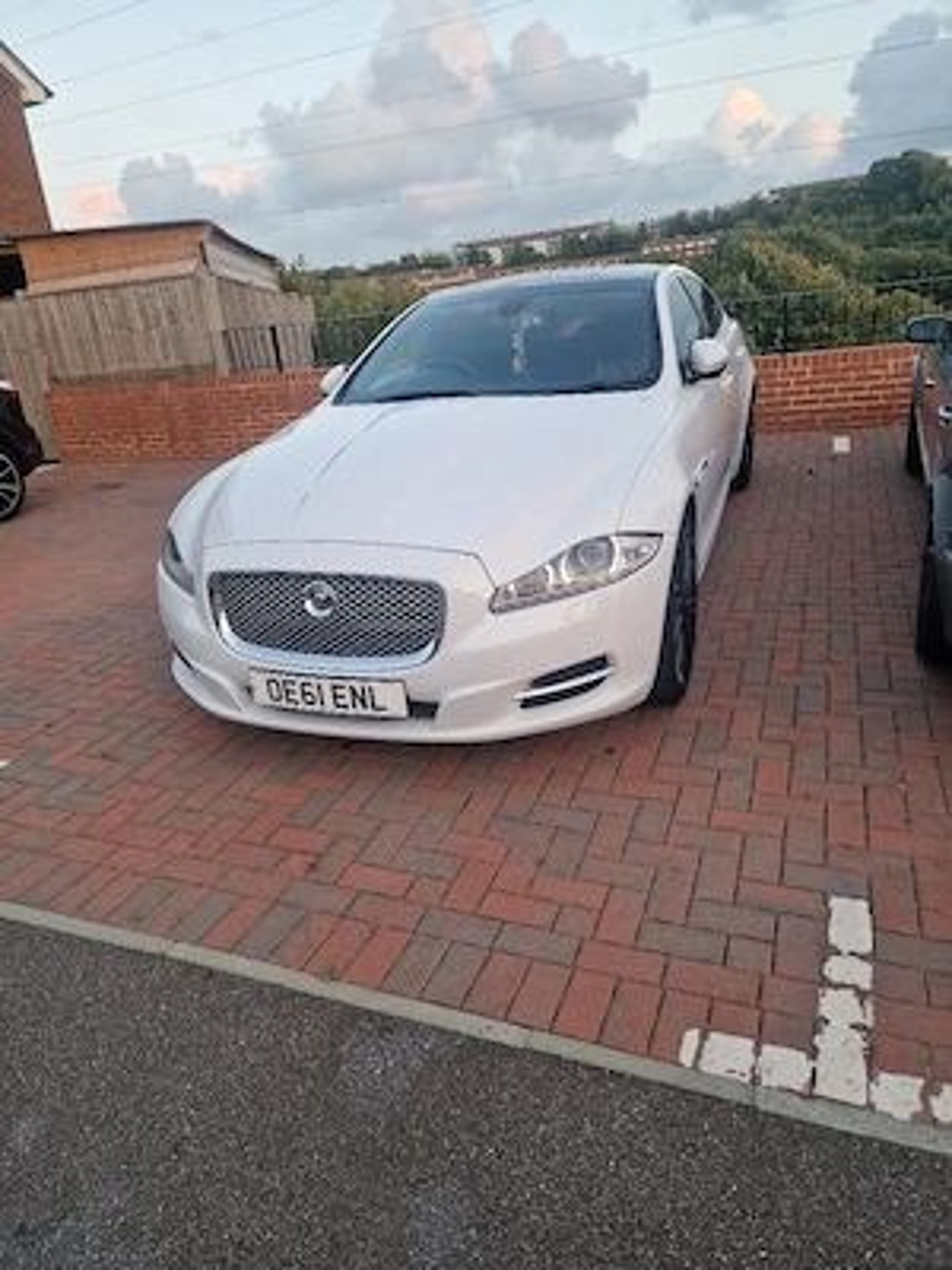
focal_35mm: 23
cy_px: 635
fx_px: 843
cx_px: 476
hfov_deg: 58.9
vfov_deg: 73.9
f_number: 1.8
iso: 160
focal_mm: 6.4
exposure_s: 1/182
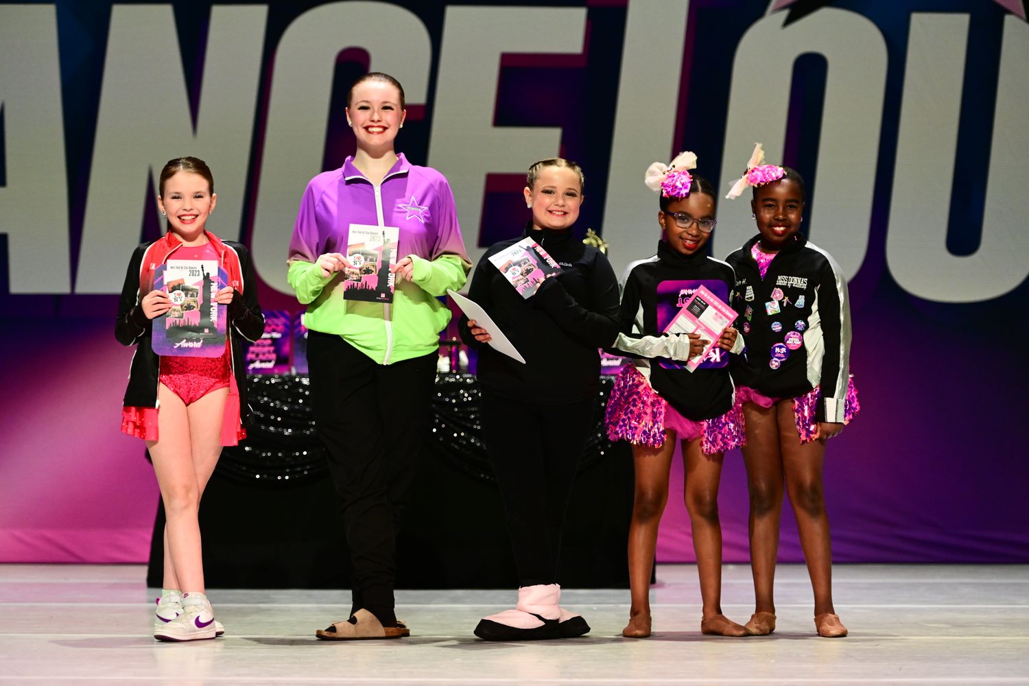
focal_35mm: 110
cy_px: 343
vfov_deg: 12.5
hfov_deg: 18.6
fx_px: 3144
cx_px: 514
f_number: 2.8
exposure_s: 1/800
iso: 3200
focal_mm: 110
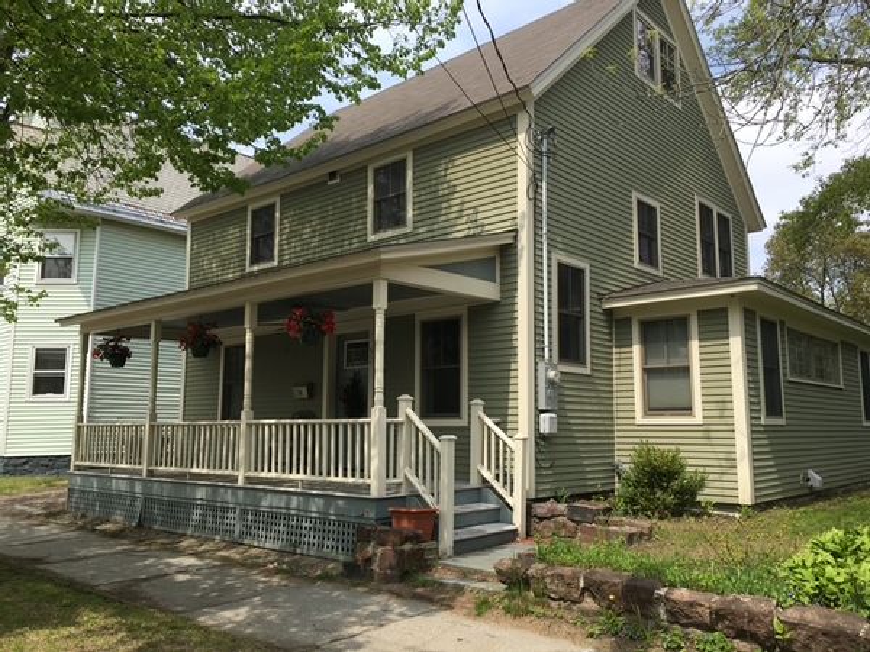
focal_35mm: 29
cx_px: 435
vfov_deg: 48.2
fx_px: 729
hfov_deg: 61.7
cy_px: 326
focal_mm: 4.15
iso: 25
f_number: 2.2
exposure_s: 1/916
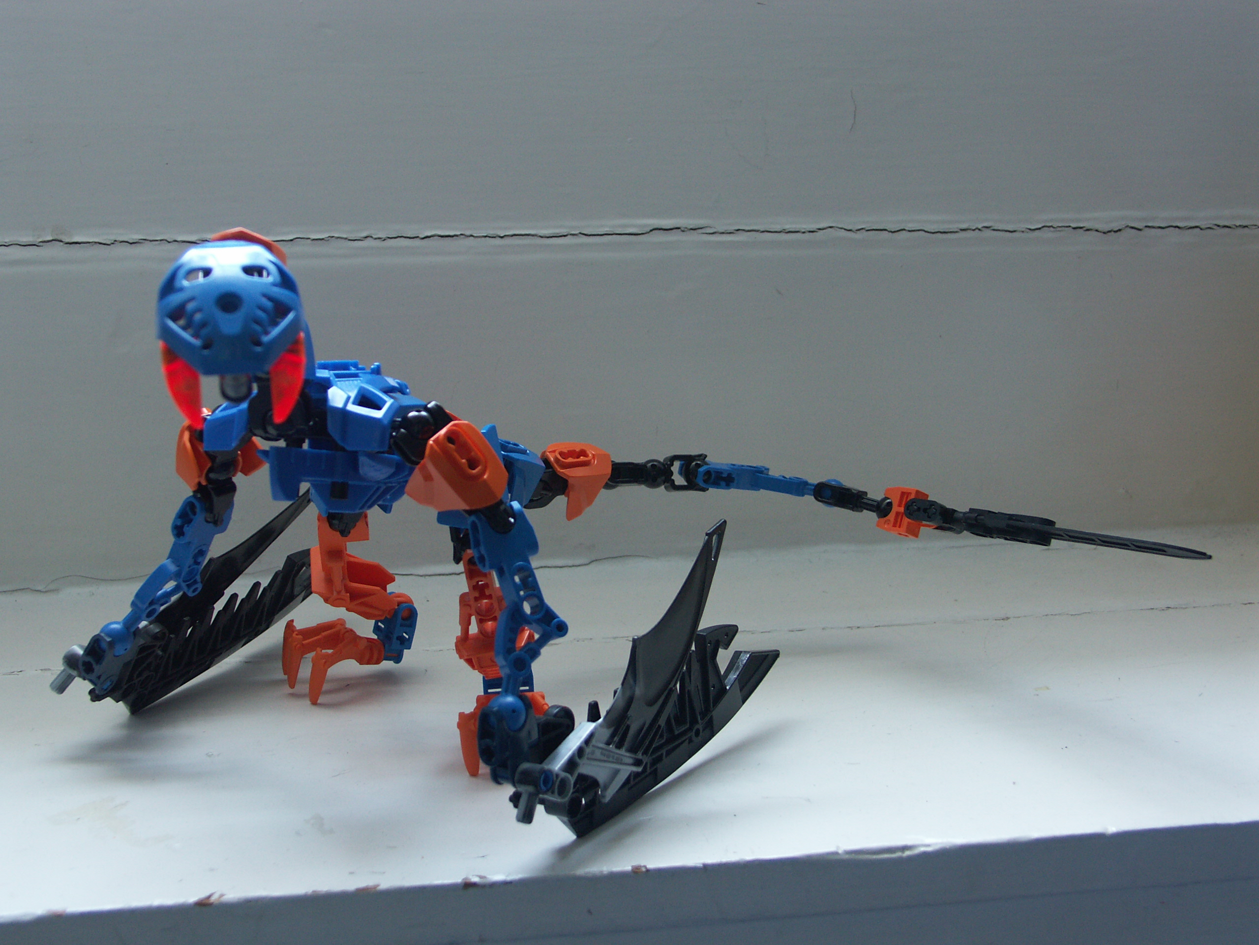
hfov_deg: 47.9
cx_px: 630
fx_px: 1418
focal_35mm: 39
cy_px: 472
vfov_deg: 36.8
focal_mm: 10.04
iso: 100
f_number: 2.8
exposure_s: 1/20
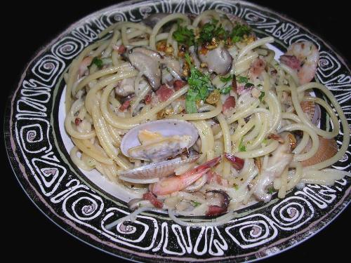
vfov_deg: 37.7
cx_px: 176
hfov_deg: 49.0
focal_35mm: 38
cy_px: 132
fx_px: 385
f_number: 2.8
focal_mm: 5.8
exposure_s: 1/60.1
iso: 50
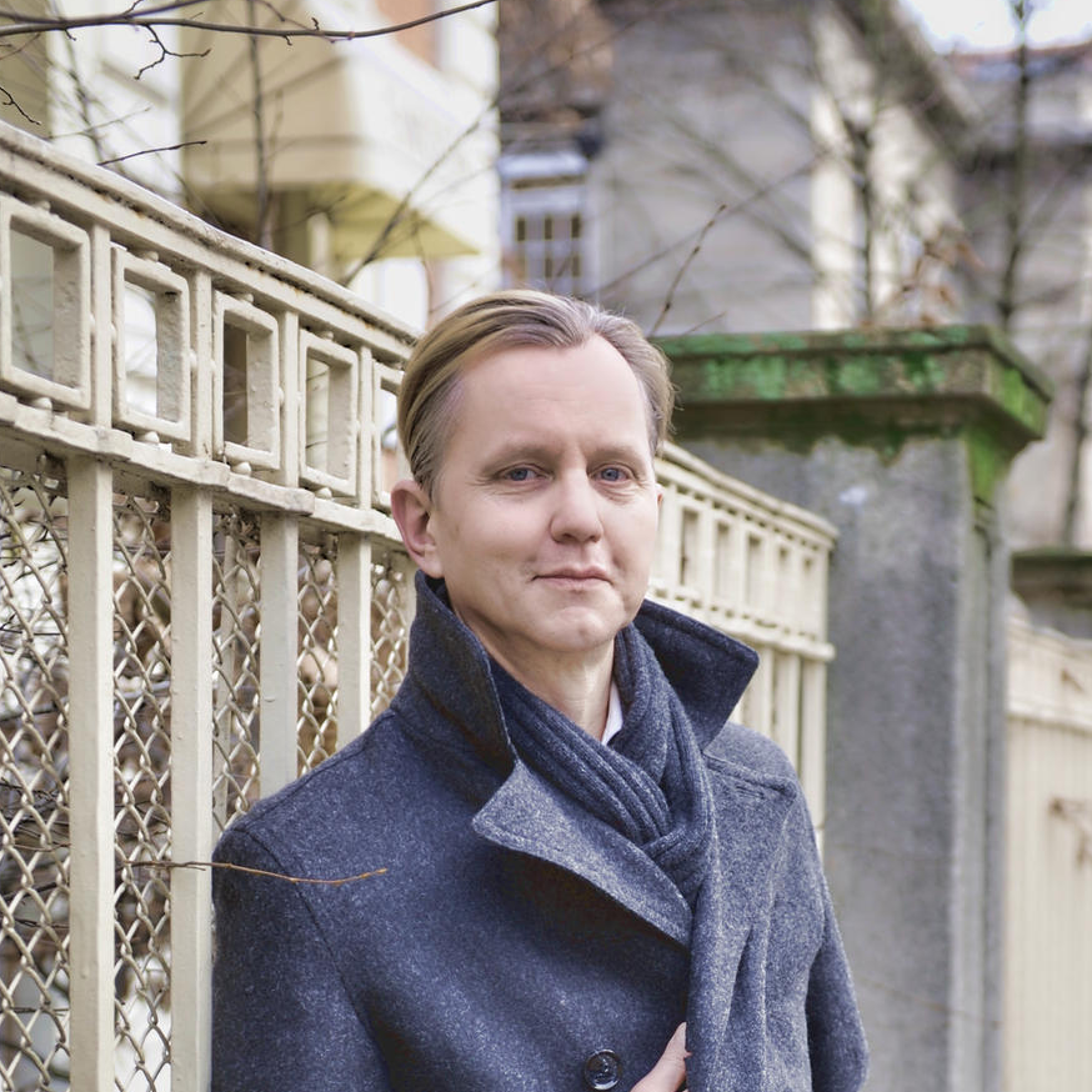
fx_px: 2998
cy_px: 971
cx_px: 723
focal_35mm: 84
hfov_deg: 20.6
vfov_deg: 20.3
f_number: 2.8
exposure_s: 1/200
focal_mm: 45
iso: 200
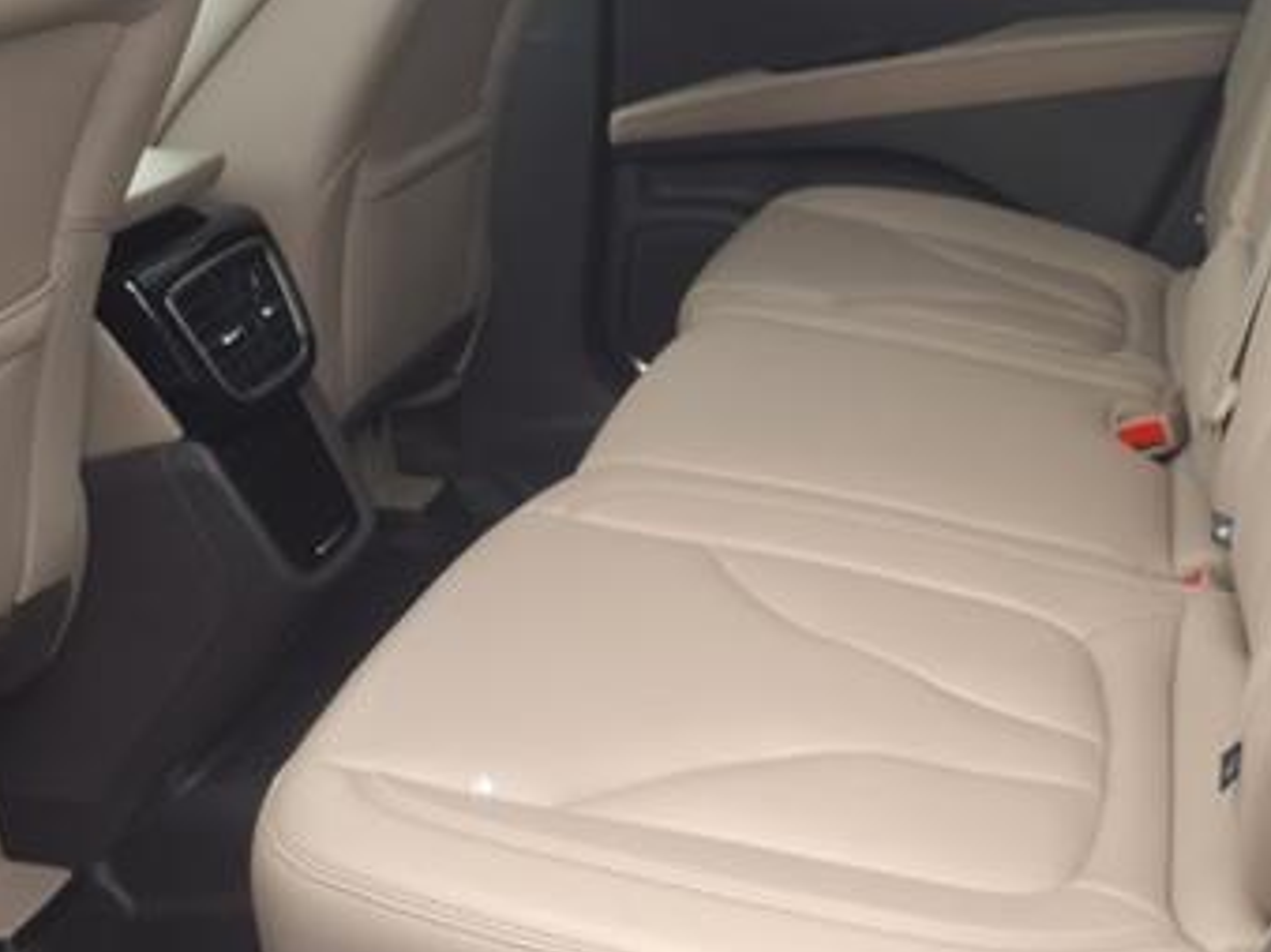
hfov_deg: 36.3
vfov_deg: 28.3
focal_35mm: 51
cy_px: 292
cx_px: 1001
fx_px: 1872
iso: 50
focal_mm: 3.58
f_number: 1.9
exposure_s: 1/60.2
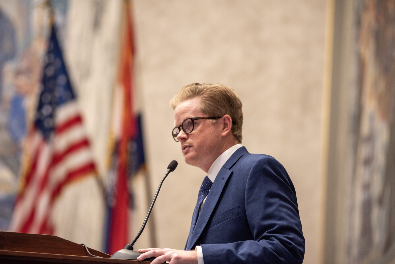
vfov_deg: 11.4
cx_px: 198
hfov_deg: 17.1
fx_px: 1317
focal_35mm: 120
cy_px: 132
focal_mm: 120
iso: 450
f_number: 2.8
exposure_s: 1/125
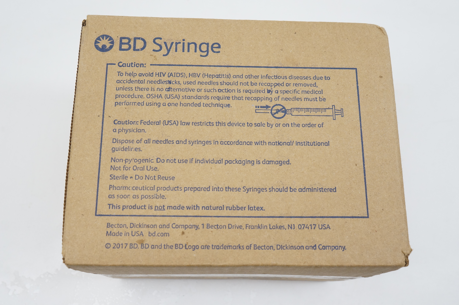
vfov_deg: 35.4
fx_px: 478
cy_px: 152
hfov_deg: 51.3
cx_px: 230
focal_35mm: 38
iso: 800
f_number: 7.1
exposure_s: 1/100
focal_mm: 25
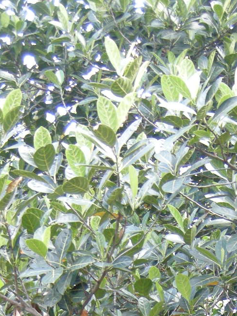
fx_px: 1168
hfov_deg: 11.6
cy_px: 505
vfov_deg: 14.2
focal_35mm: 128
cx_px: 161
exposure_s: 1/54
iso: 226
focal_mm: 7.5
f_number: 2.7
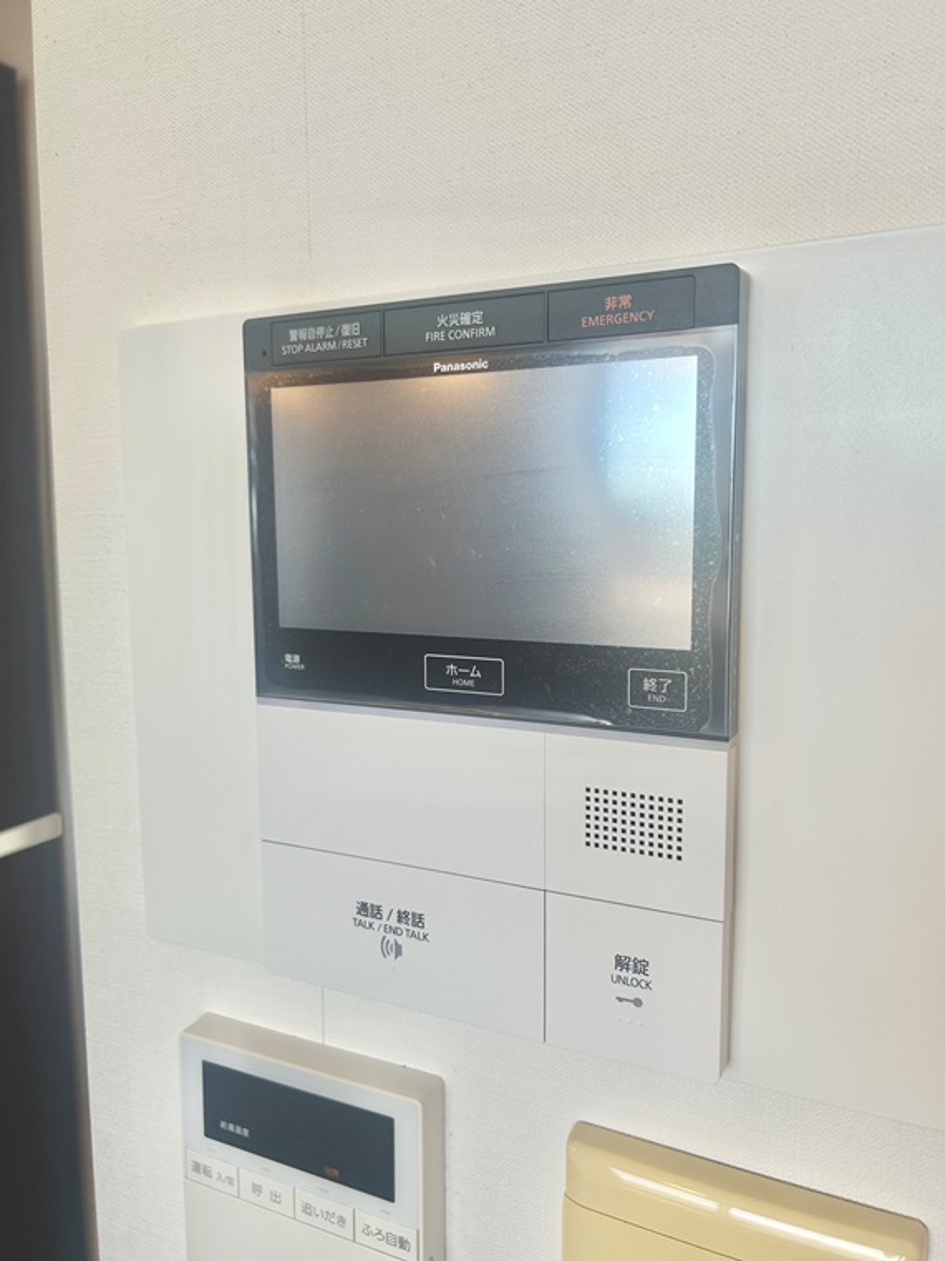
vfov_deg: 67.3
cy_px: 630
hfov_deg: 53.1
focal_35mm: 26
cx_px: 472
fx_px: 946
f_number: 1.5
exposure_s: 1/295
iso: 50
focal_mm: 5.7
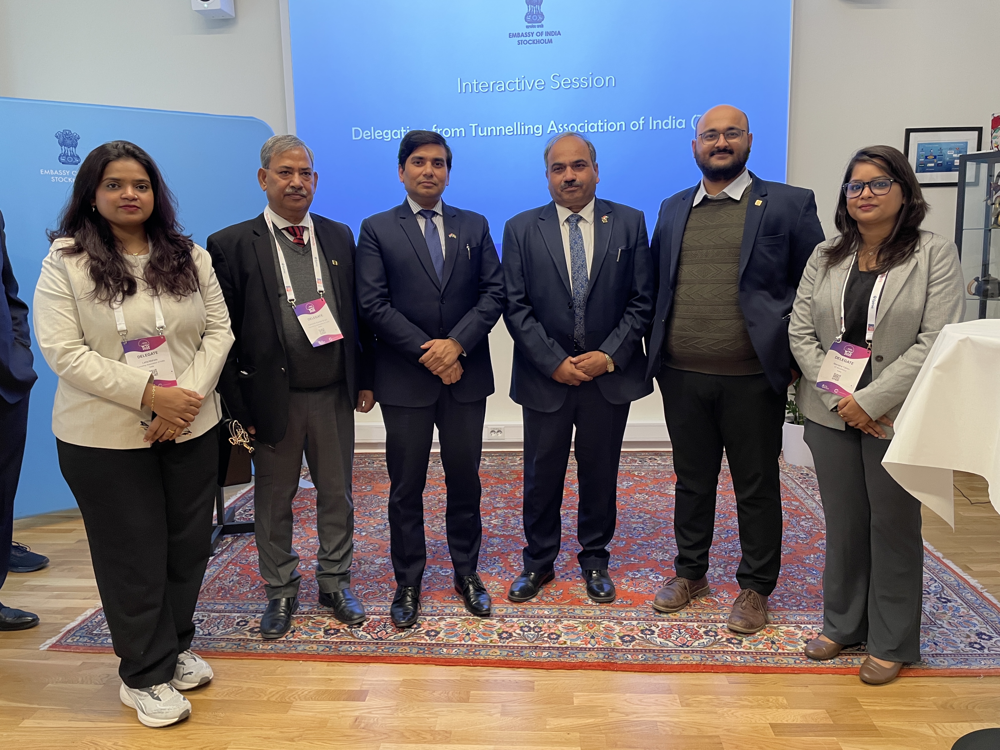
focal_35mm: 26
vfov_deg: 53.1
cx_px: 500
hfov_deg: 67.3
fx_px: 751
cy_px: 375
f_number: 1.6
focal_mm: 4.2
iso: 80
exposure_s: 1/50
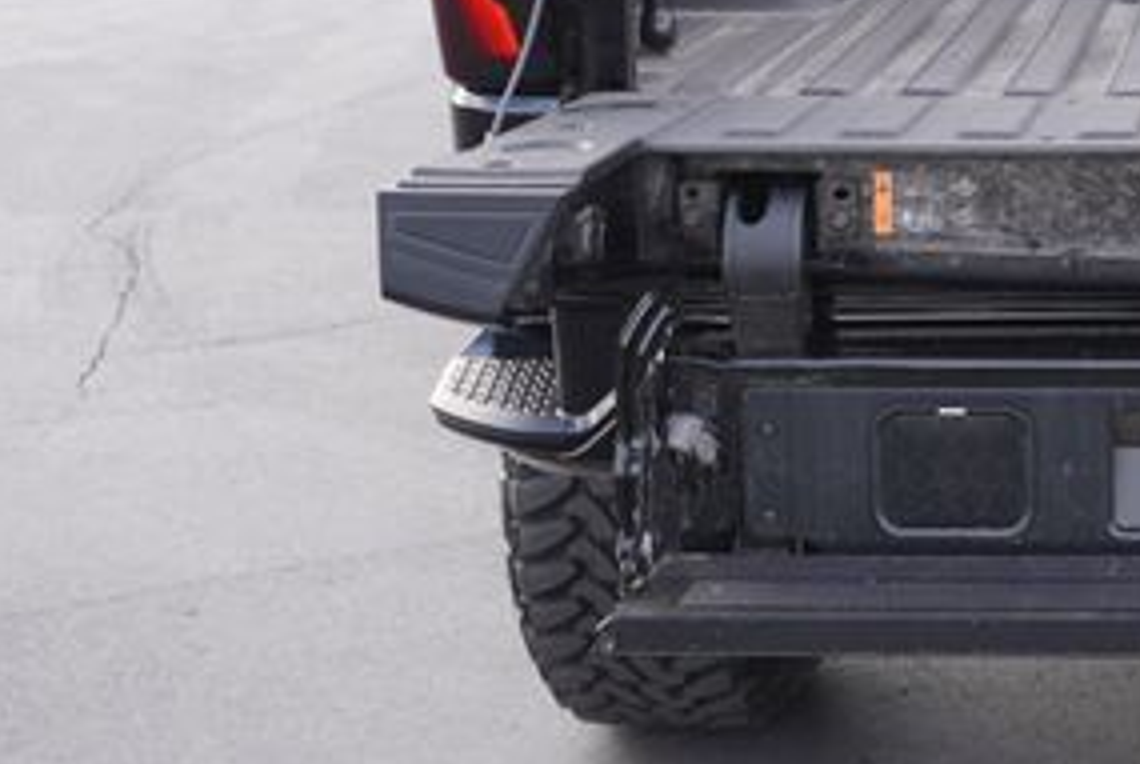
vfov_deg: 18.2
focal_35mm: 74
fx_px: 2347
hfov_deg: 25.3
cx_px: 1260
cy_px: 60
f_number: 4.5
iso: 100
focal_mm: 22
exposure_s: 1/80
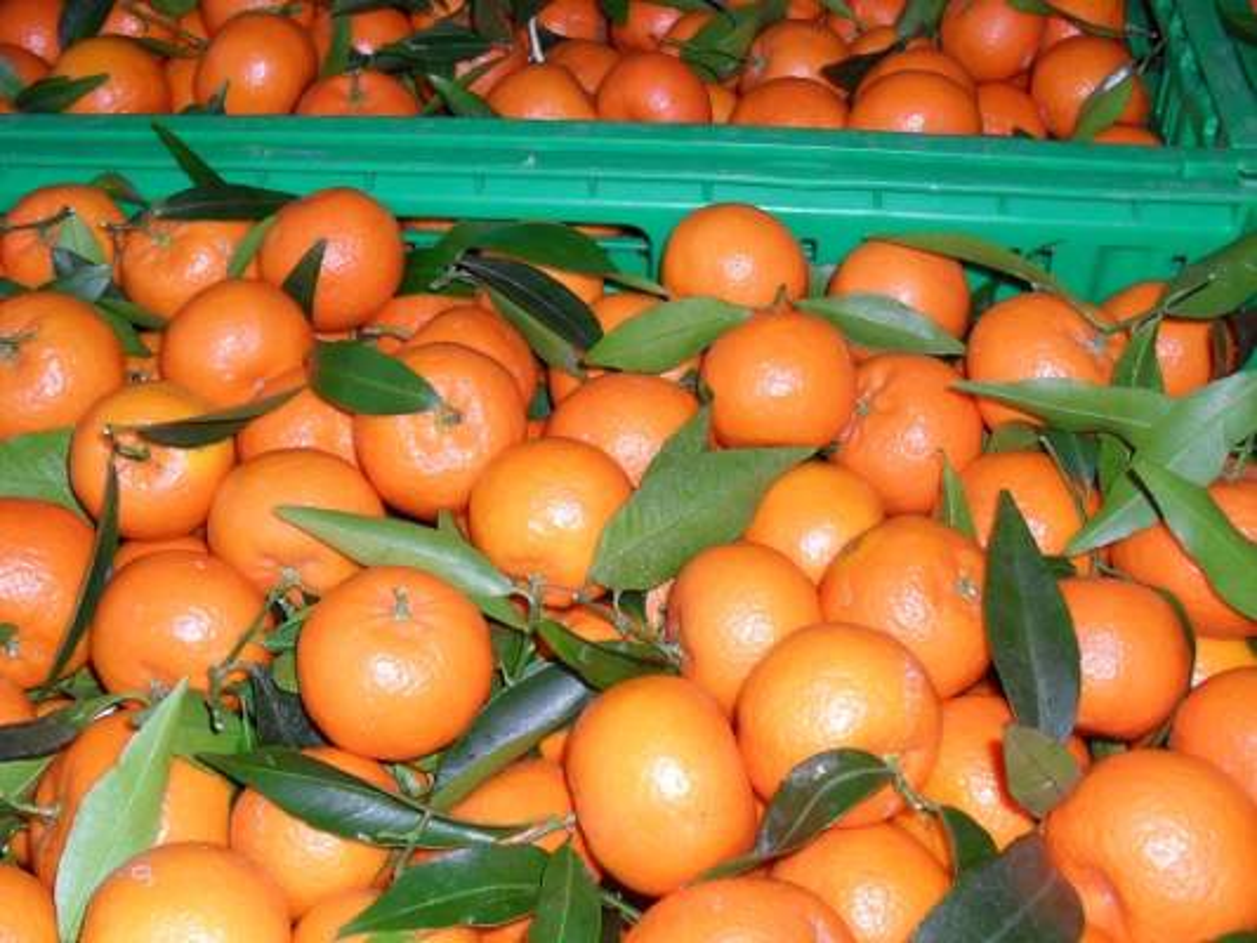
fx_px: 1380
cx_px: 628
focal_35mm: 38
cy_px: 472
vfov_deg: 37.7
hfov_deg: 49.0
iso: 200
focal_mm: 6.3
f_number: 2.8
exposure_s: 1/45
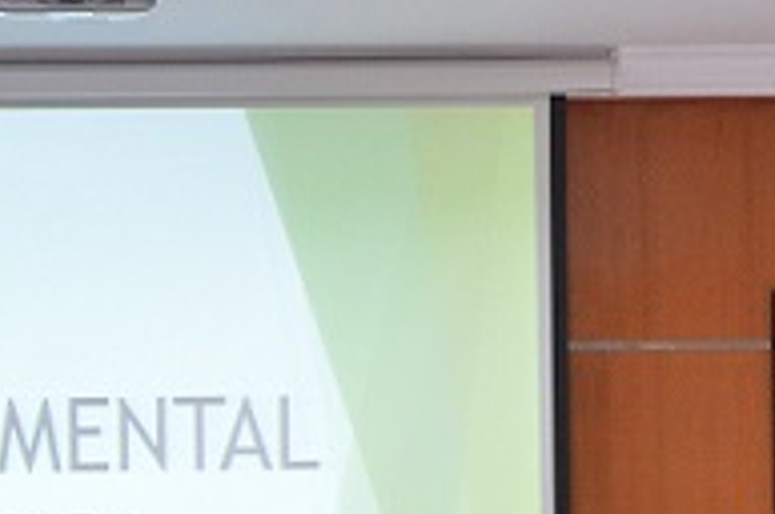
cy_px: 687
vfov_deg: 5.9
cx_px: -36
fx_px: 4943
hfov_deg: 8.9
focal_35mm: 230
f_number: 4.5
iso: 1600
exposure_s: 1/60
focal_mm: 40
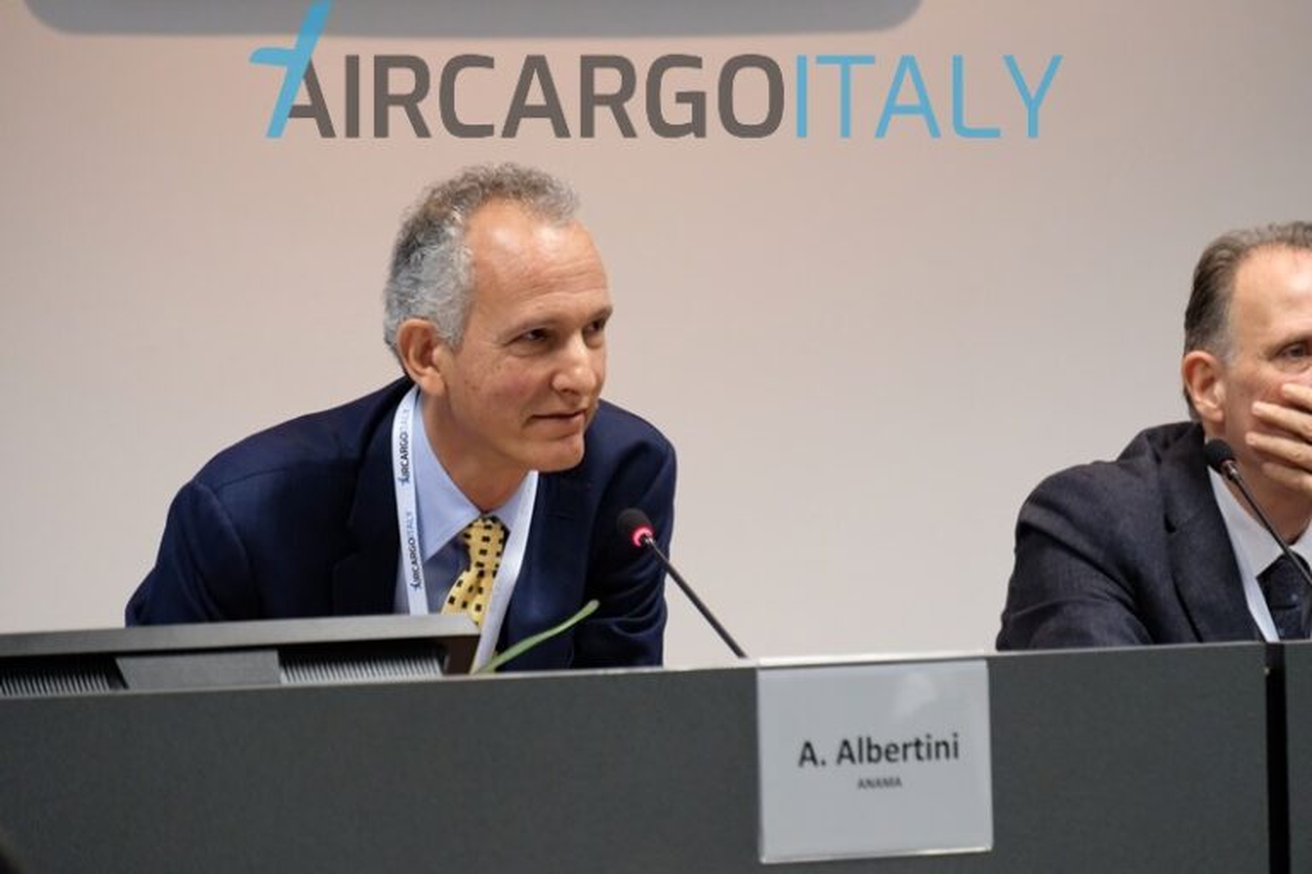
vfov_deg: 6.2
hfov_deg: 9.2
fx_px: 8126
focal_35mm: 223
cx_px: 656
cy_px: 437
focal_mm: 148.5
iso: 3200
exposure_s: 1/125
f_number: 4.5
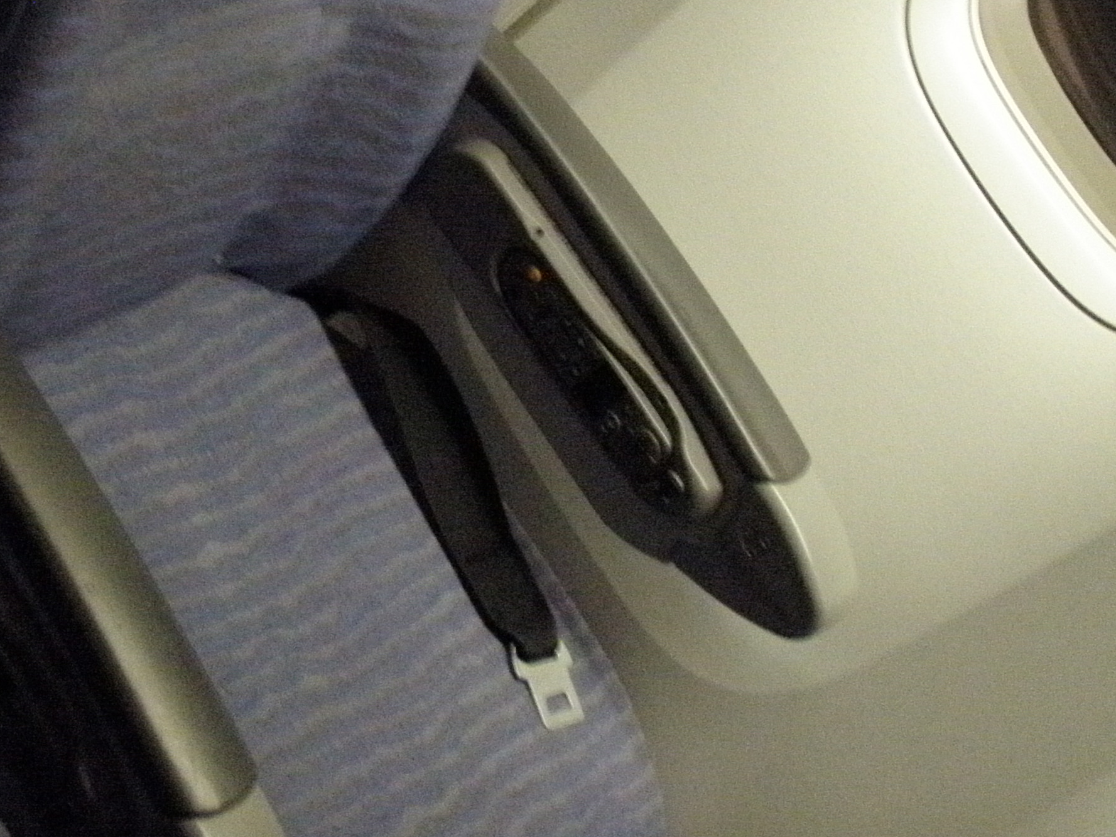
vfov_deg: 18.5
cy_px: 42
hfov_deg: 24.7
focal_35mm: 78
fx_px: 2515
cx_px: 268
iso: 800
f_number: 3.5
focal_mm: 6.7
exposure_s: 1/20
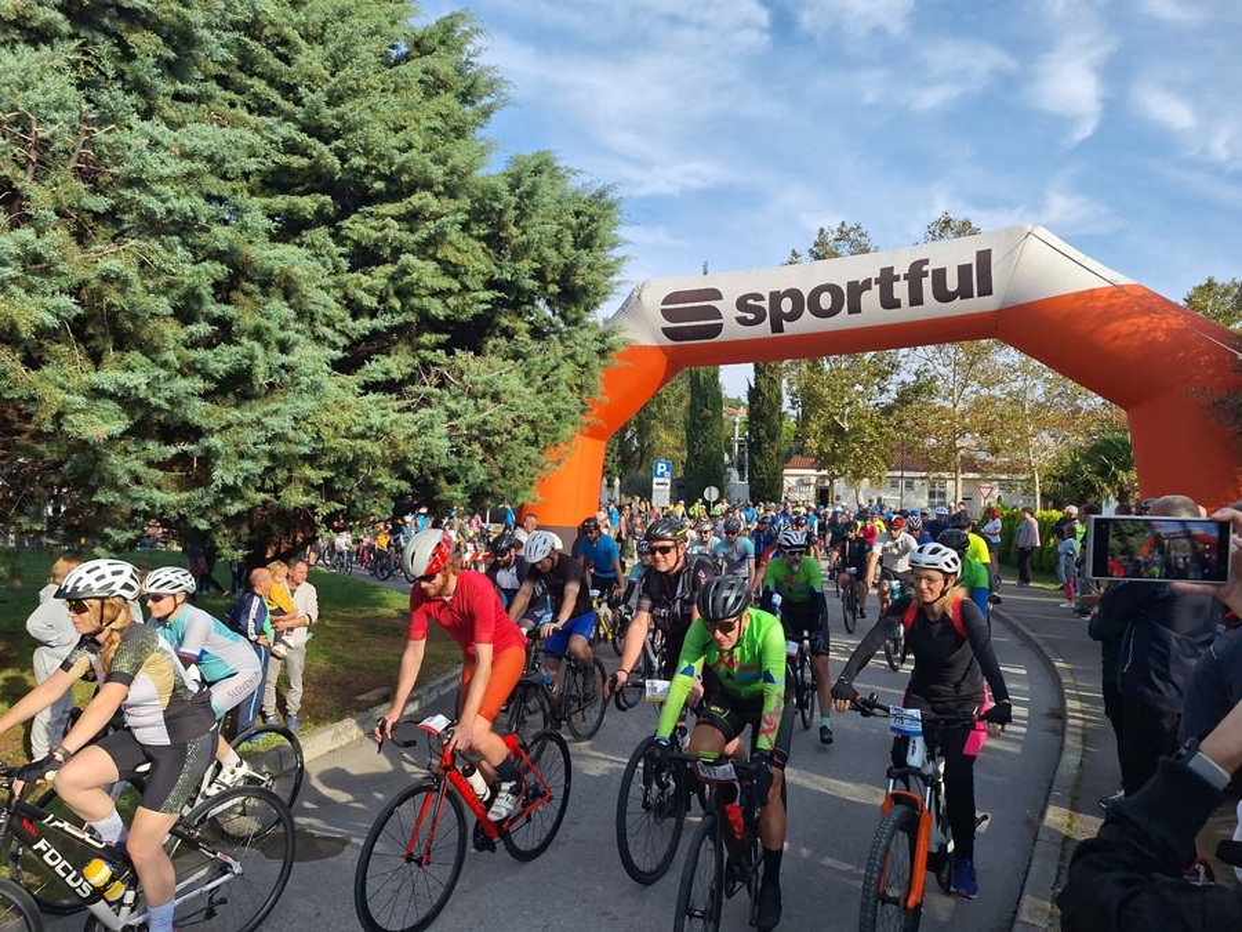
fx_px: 825
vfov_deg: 58.9
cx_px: 621
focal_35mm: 23
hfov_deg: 73.9
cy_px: 466
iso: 40
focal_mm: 5.54
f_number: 1.8
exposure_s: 1/2075
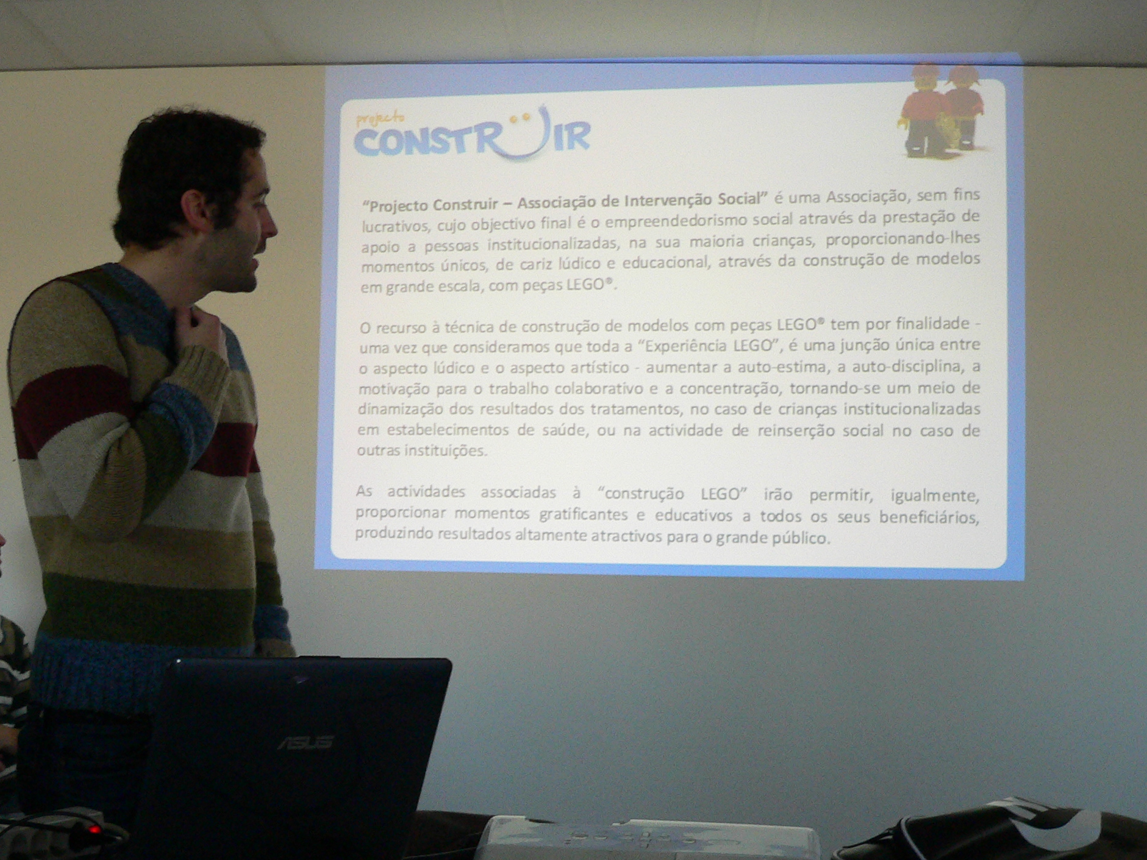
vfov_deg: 29.7
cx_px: 377
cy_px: 464
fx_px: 1624
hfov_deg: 38.4
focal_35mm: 49
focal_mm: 6
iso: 200
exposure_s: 1/30
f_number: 2.8
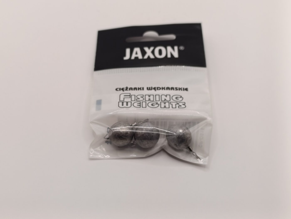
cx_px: 146
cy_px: 110
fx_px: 387
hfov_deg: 41.2
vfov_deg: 31.6
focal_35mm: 46
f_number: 1.6
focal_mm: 6.14
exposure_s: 1/99.9
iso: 200
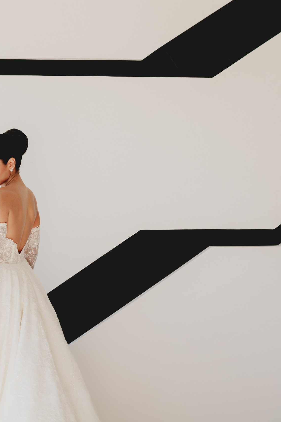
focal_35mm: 53
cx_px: 86
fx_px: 621
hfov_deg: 25.3
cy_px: 211
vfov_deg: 37.5
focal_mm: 35
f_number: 2.8
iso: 200
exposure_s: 1/1600
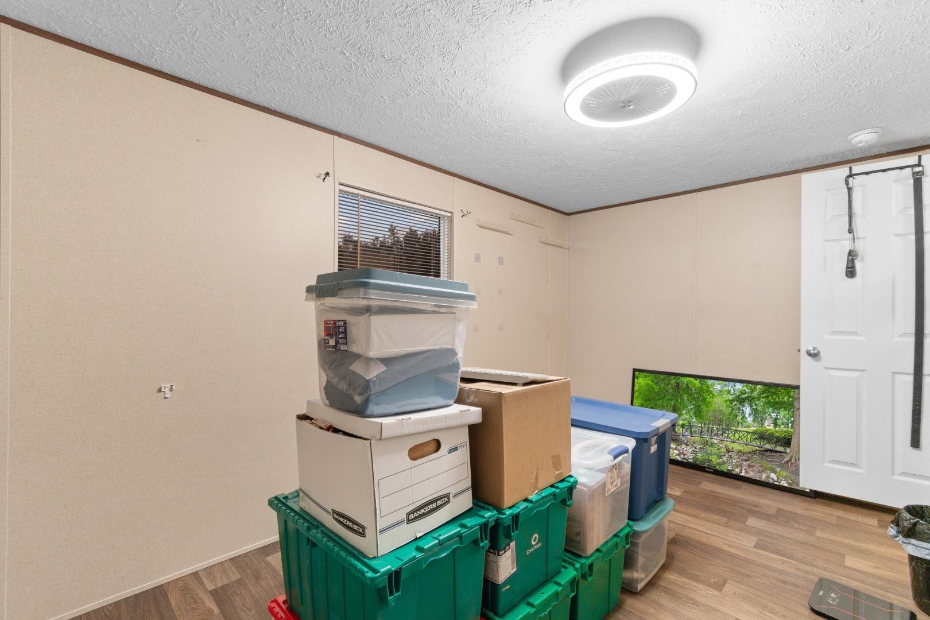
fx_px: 387
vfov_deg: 77.3
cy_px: 310
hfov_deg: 100.4
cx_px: 465
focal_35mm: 15
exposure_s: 5
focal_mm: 10
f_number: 4.5
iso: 100
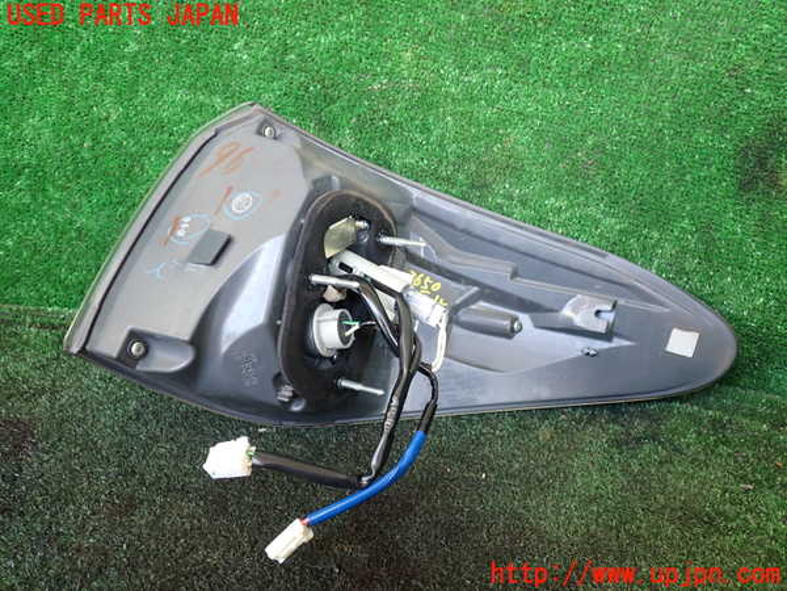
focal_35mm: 30
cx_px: 394
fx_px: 682
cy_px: 296
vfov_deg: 46.8
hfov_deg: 60.0
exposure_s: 1/60
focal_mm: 5.4
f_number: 2.3
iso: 200
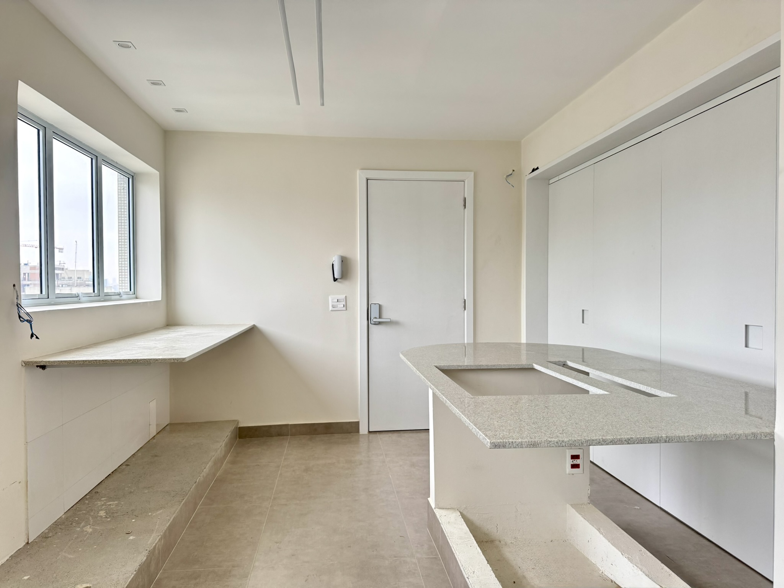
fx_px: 544
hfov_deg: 71.6
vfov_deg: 56.8
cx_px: 392
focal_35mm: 24
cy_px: 294
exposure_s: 1/121
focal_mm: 6.76
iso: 160
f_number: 1.78
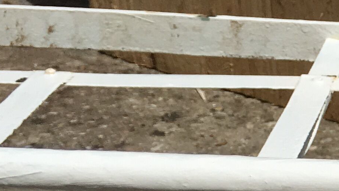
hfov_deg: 13.3
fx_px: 1250
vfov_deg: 8.4
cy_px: 339
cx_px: 685
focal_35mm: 139
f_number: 2.2
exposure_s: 1/5495
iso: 25
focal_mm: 4.15
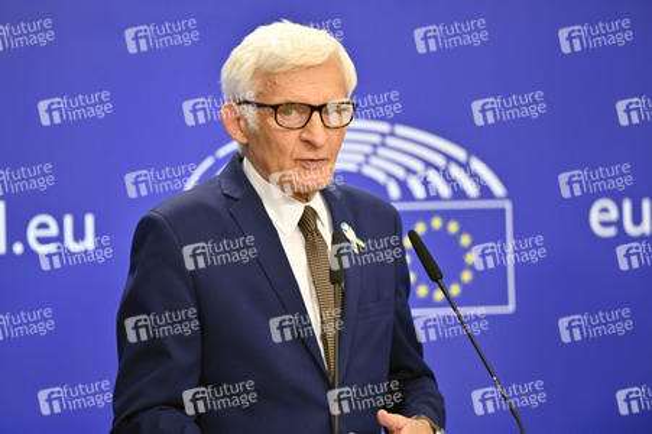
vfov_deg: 6.9
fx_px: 3619
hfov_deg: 10.3
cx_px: 326
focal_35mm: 200
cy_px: 217
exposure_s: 1/320
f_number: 2.8
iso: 1000
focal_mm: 200
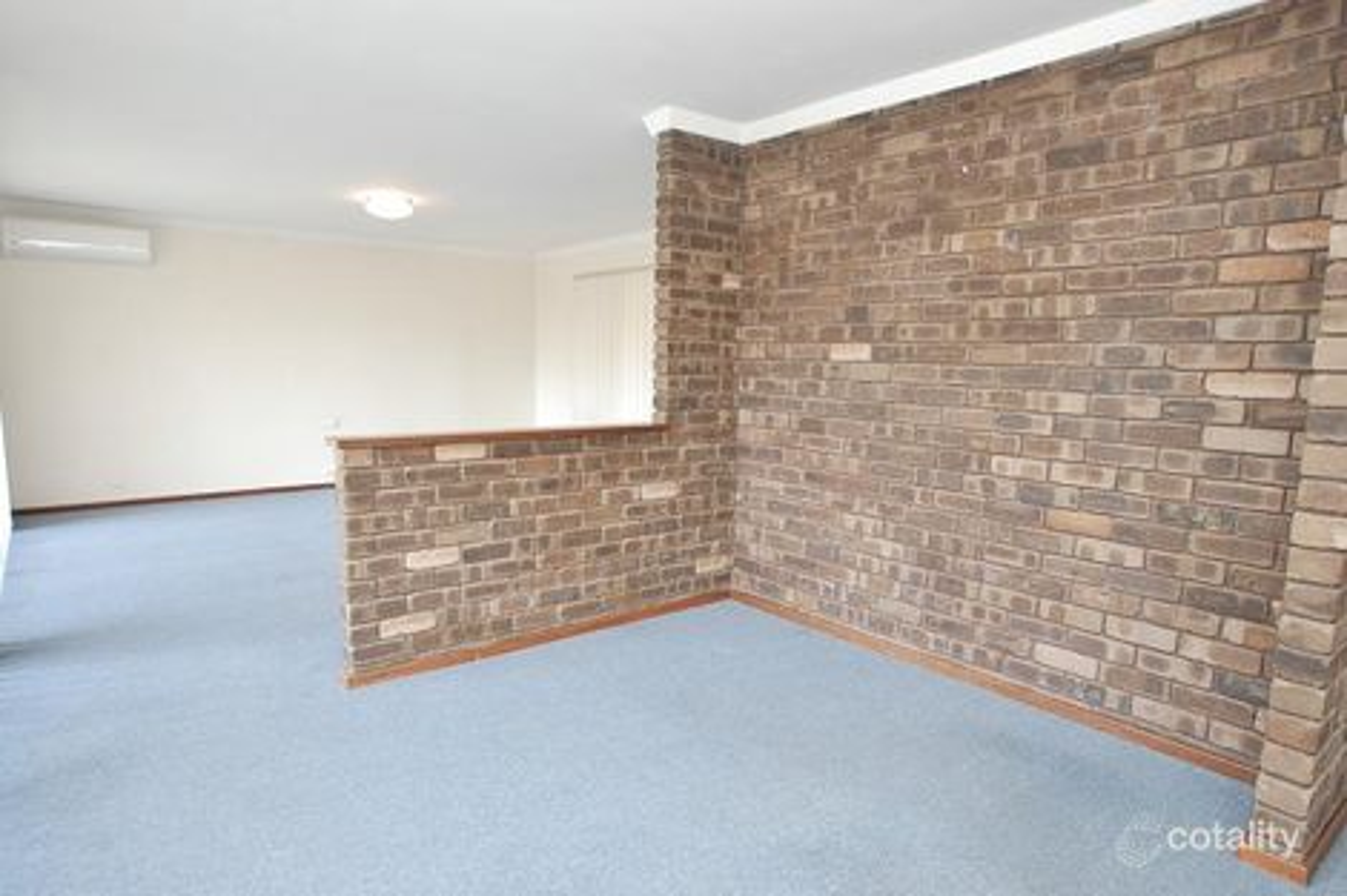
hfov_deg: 85.4
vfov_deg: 63.2
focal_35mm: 20
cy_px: 448
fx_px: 729
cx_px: 674
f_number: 5
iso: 1000
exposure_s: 1/60
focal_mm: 13
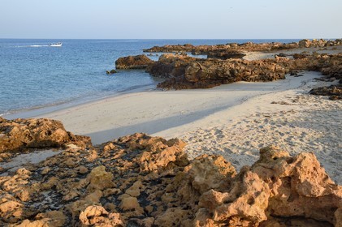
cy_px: 114
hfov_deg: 53.2
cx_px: 171
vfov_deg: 36.8
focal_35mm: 36
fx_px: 342
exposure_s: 1/250
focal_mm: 36
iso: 400
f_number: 11
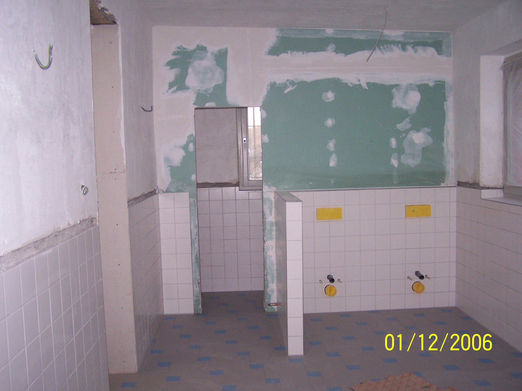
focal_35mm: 38
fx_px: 573
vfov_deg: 37.7
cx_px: 261
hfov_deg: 49.0
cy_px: 196
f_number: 2.8
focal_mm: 6.3
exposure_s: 1/60
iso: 140
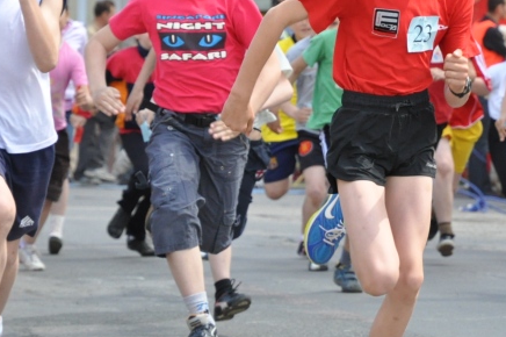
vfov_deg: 6.2
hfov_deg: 9.4
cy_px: 139
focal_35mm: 220
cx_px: 305
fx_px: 3090
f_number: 5.6
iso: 1250
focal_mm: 80
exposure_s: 1/1000
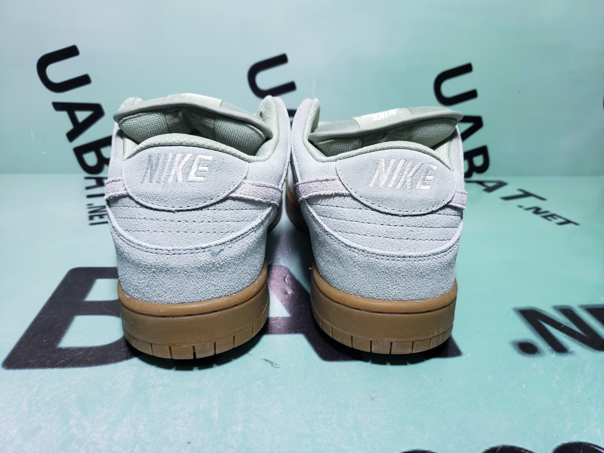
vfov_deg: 53.1
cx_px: 302
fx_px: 454
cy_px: 226
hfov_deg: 67.3
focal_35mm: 26
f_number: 1.5
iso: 50
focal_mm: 4.3
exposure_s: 1/276
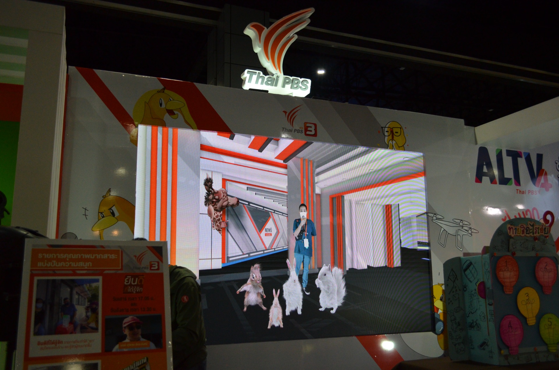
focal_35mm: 33
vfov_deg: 39.8
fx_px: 511
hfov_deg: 57.3
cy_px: 185
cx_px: 280
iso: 1600
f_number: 3.8
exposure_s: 1/400
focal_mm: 22
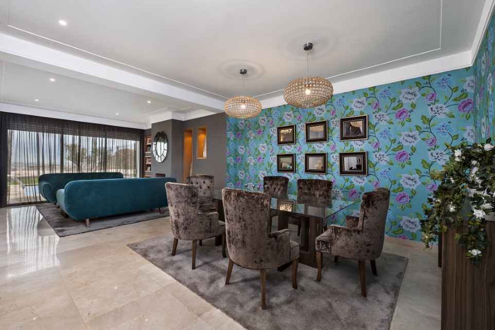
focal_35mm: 14
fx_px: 192
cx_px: 248
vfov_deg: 81.1
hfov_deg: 104.3
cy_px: 165
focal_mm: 14
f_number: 16
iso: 400
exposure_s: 1/13
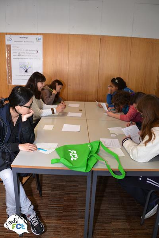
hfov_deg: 47.9
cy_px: 119
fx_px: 179
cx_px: 80
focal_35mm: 27
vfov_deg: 67.4
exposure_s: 1/60
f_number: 3.5
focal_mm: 18
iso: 400
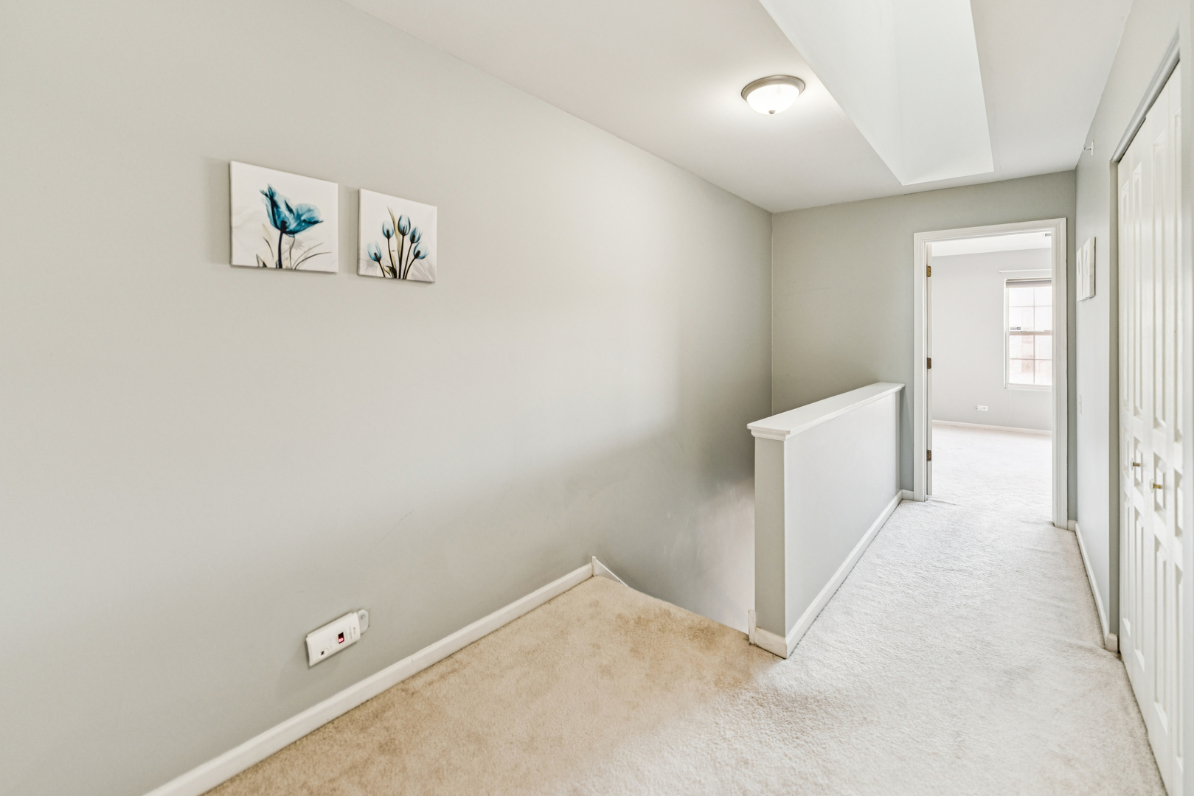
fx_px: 464
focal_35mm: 14
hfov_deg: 104.2
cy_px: 398
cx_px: 597
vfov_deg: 81.2
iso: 400
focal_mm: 14
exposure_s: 1/20
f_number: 2.8
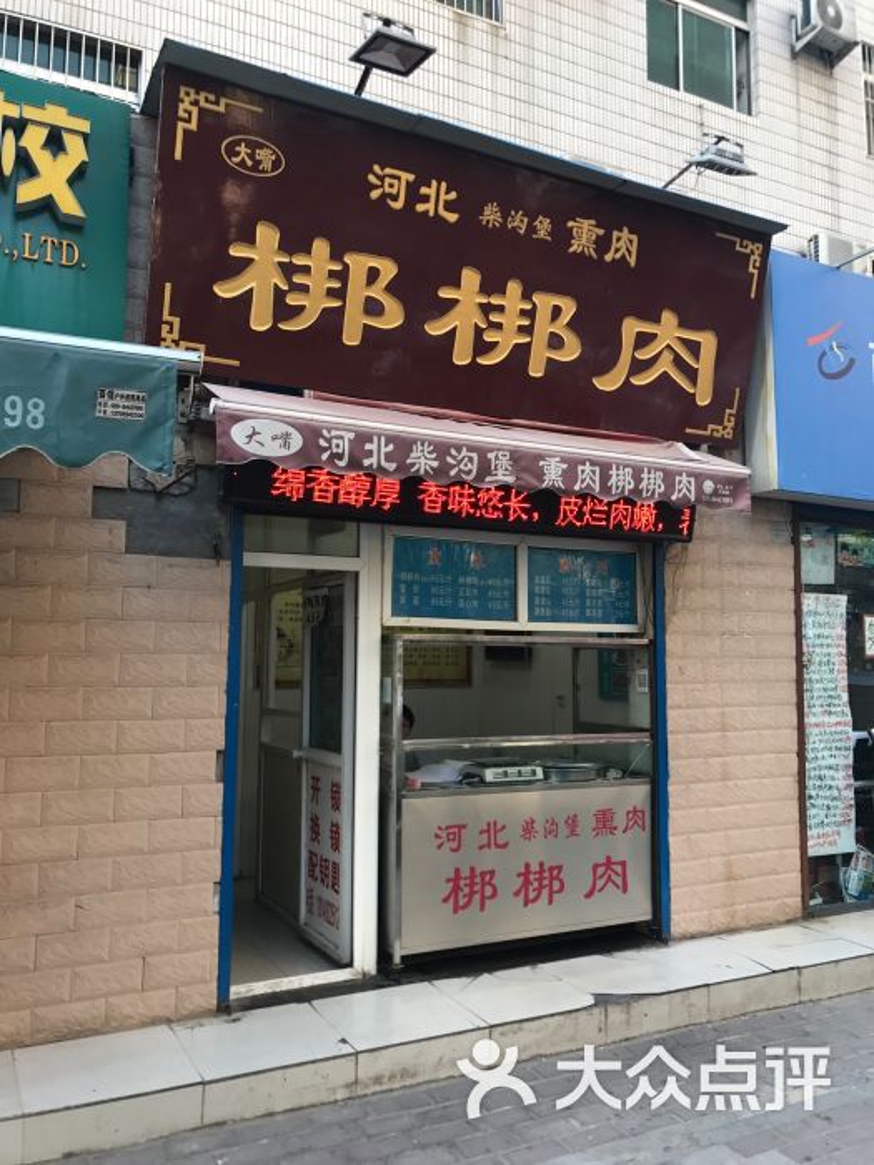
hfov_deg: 49.7
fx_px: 943
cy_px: 582
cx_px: 437
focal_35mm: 28
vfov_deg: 63.4
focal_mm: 3.99
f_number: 1.8
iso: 32
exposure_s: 1/103
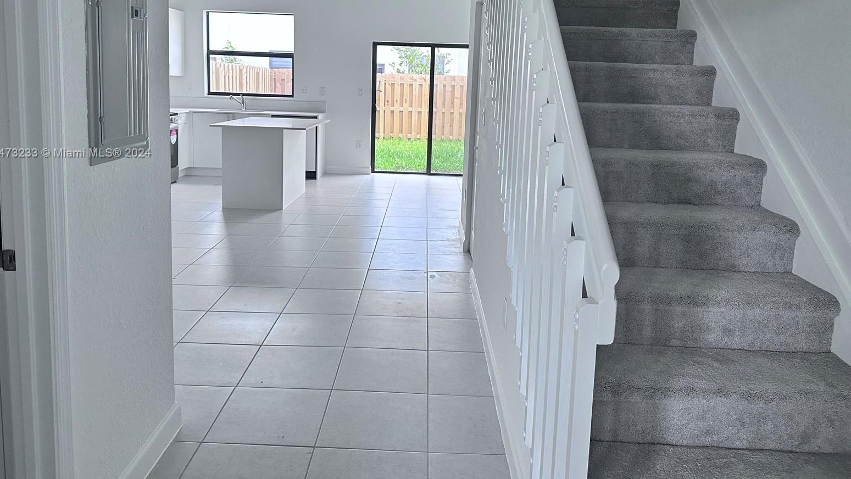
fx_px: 609
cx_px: 415
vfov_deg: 42.3
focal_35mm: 27
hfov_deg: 69.8
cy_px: 154
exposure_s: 1/121
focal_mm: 6.86
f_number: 1.78
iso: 250
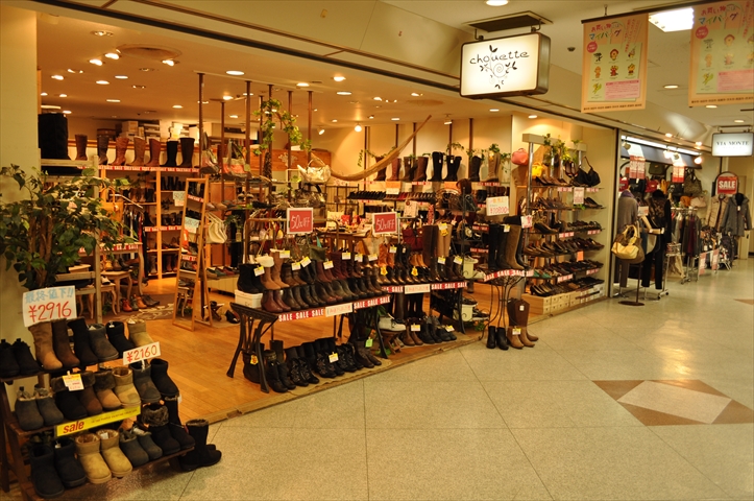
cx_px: 377
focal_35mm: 27
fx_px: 565
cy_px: 250
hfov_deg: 67.5
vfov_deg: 47.8
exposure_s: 1/50
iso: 400
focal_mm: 18
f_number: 3.5
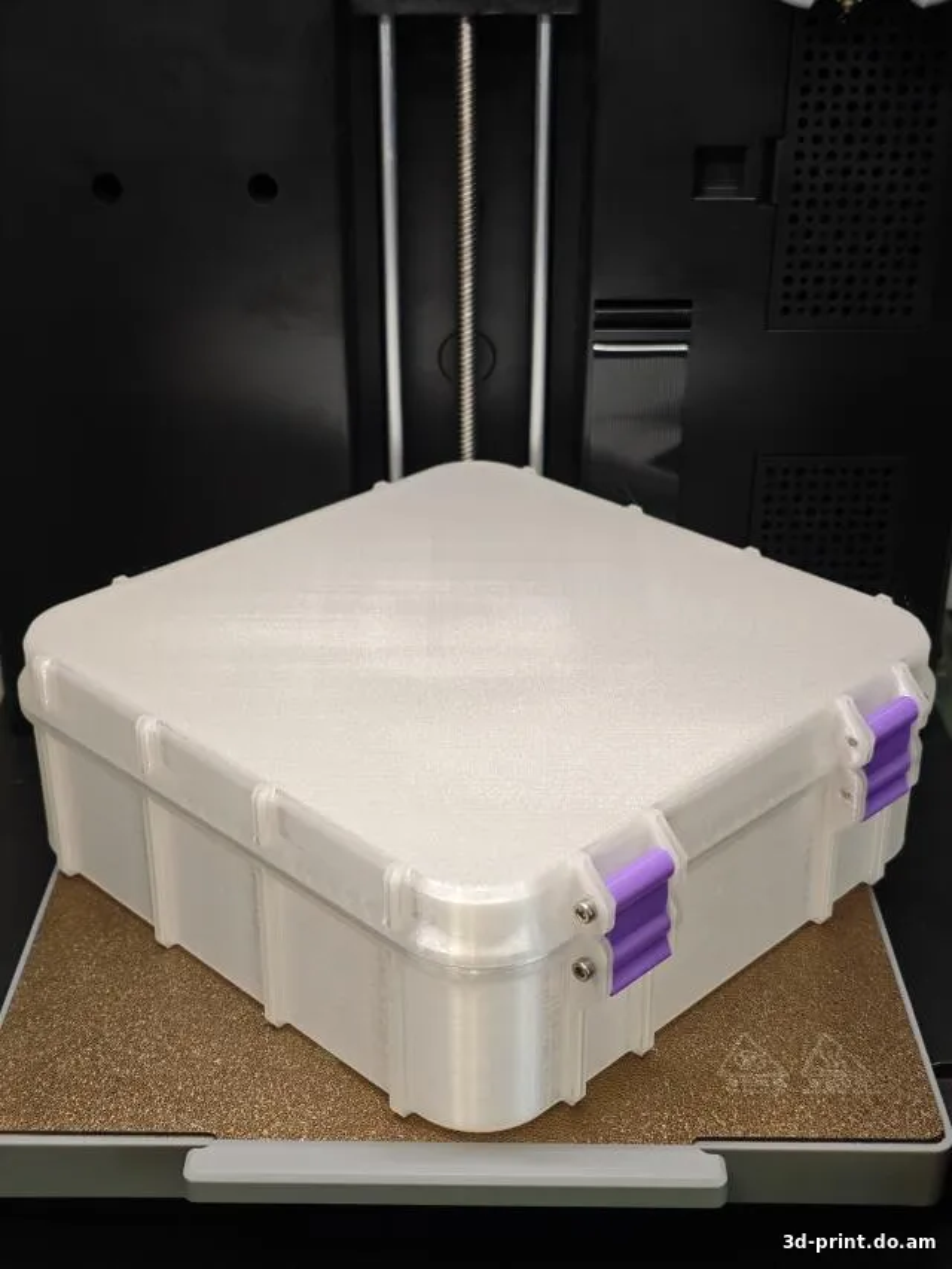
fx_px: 1686
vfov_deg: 41.2
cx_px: 476
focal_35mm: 46
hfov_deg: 31.5
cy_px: 634
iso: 250
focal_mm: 6.55
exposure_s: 1/50
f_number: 1.6
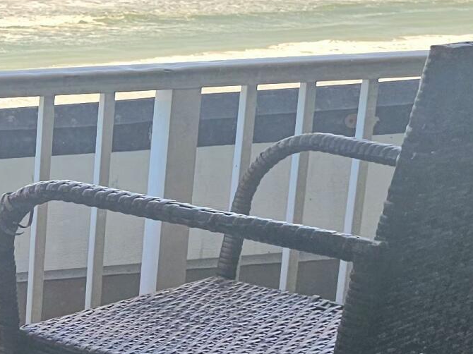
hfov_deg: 16.5
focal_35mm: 103
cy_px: 308
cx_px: -335
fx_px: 1407
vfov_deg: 14.2
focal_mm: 6.3
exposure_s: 1/182
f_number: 1.7
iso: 16
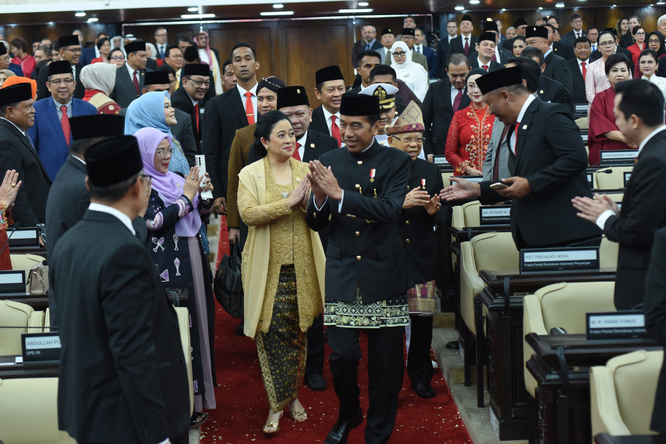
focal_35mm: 80
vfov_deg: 17.1
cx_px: 333
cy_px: 222
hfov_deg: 25.4
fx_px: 1480
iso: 2500
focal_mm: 80
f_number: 4.5
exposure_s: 1/200
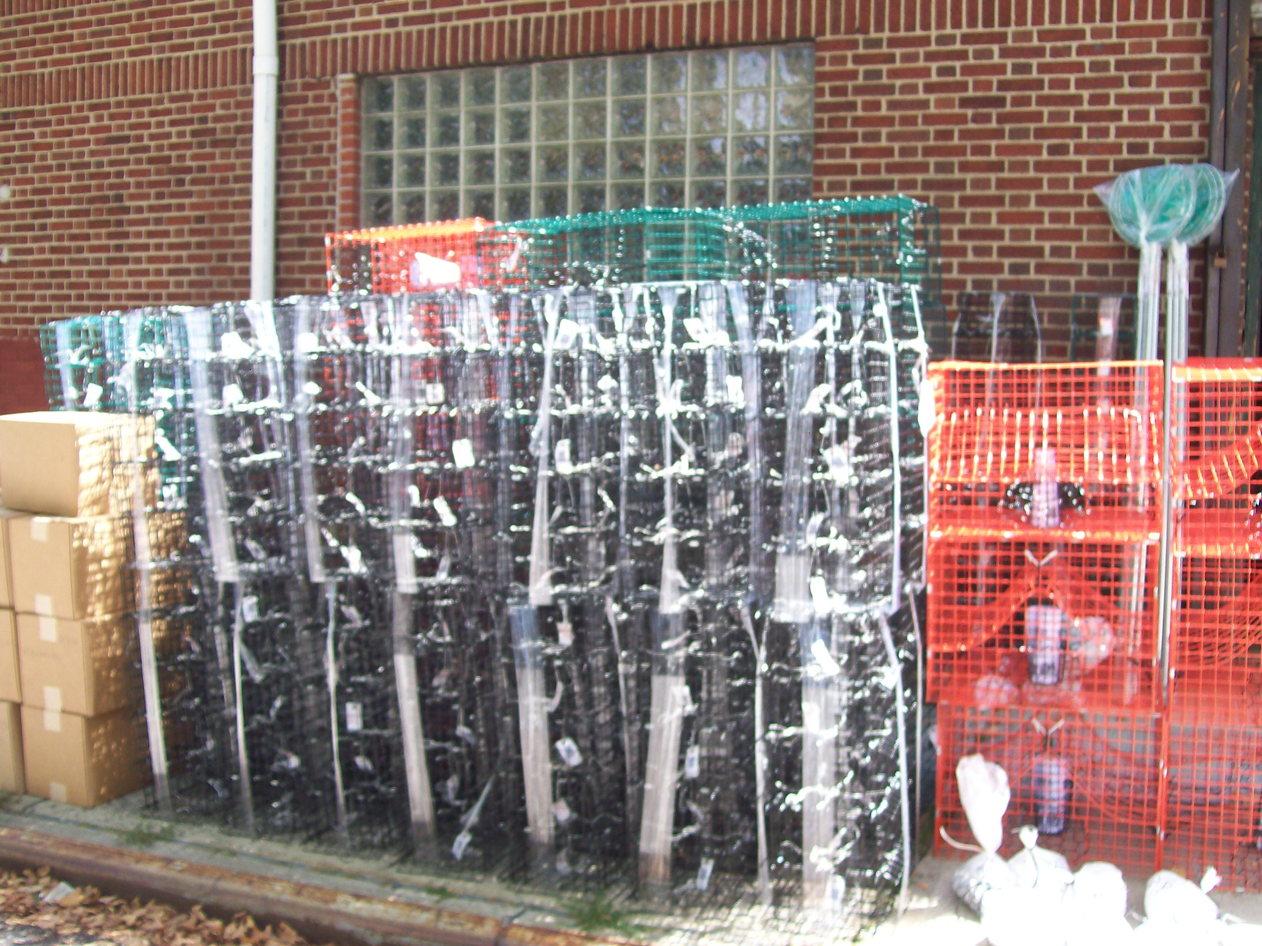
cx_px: 631
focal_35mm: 36
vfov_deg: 39.7
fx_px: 1312
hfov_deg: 51.4
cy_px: 473
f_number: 2.7
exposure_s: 1/142
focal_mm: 6
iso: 80
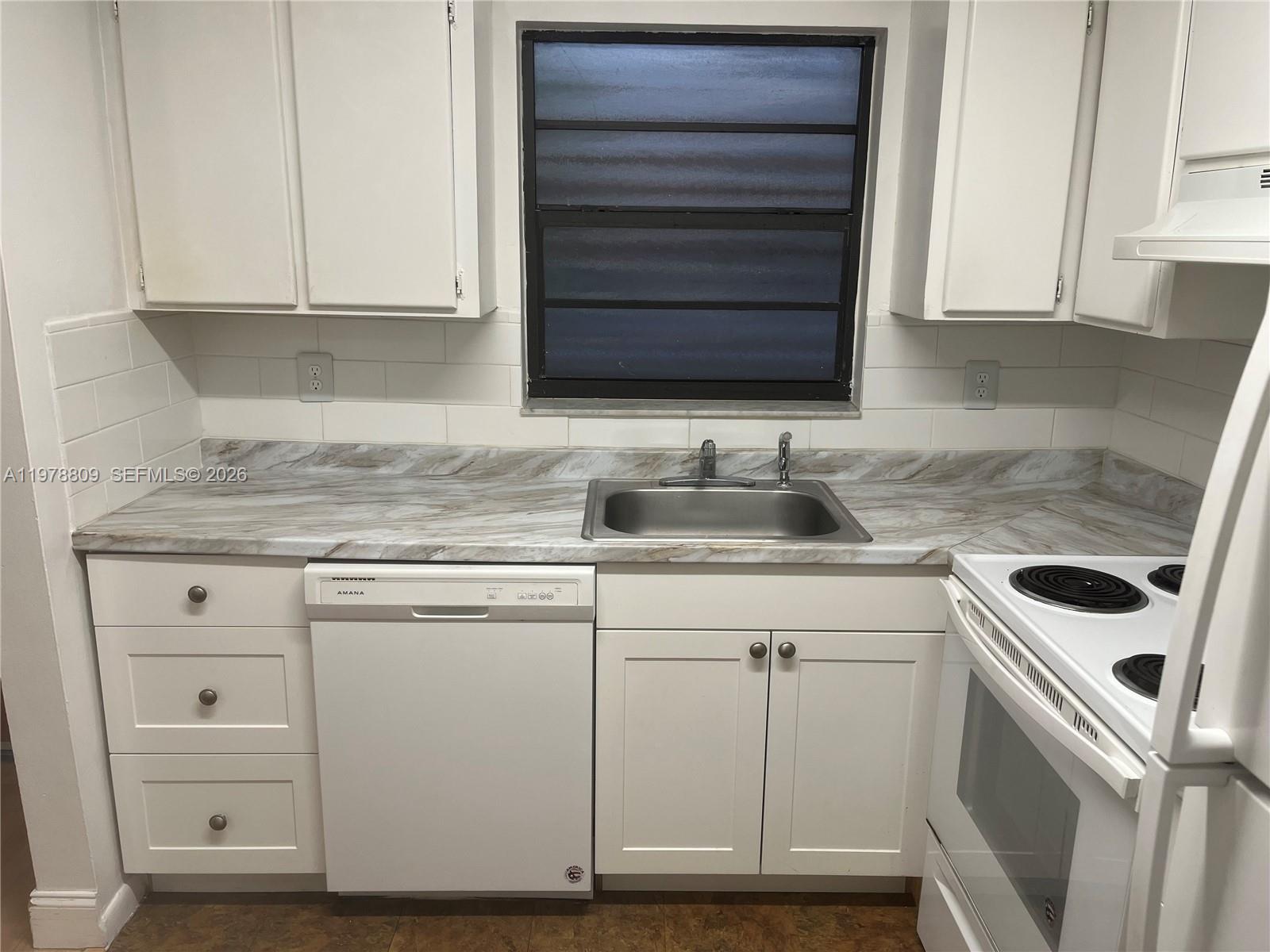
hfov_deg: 67.3
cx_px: 635
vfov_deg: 53.1
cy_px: 476
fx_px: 954
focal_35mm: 26
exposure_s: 1/60
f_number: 1.6
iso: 64
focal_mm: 5.1
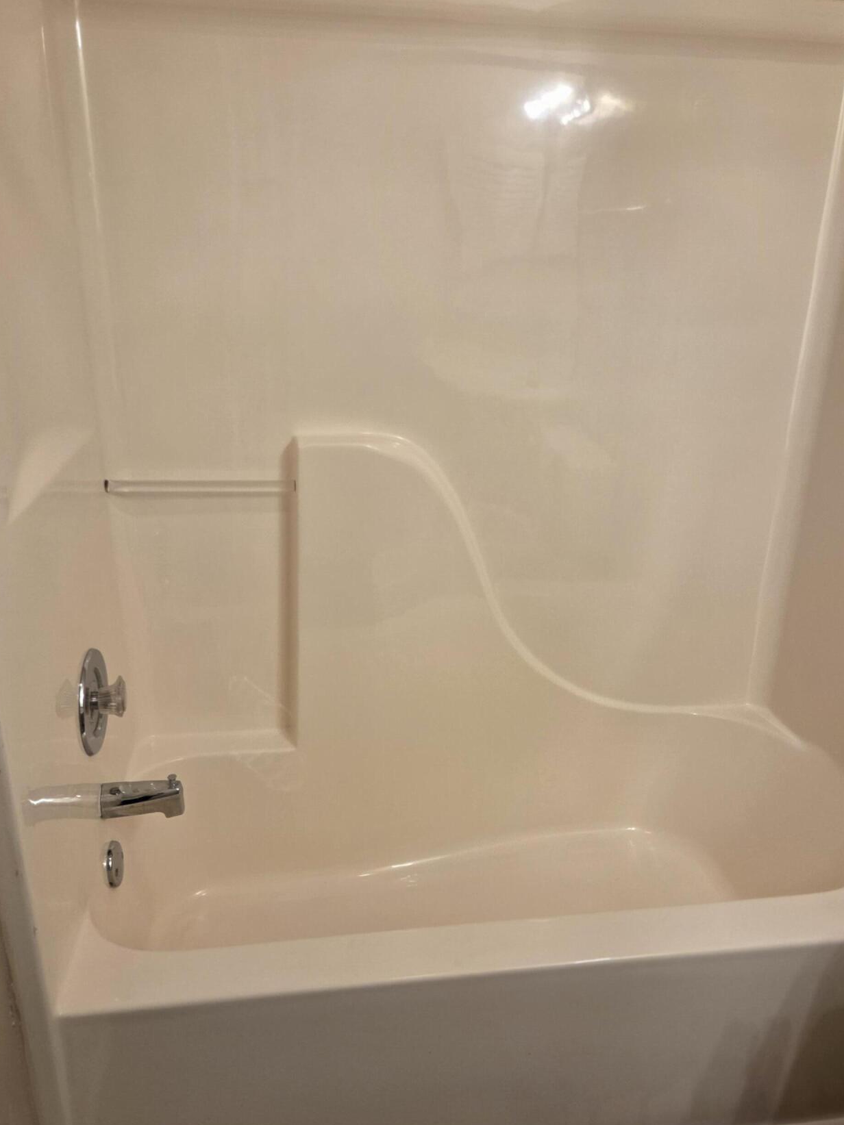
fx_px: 910
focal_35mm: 28
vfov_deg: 63.4
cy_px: 570
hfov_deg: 49.7
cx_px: 427
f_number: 1.8
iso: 250
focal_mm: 5.4
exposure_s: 1/120
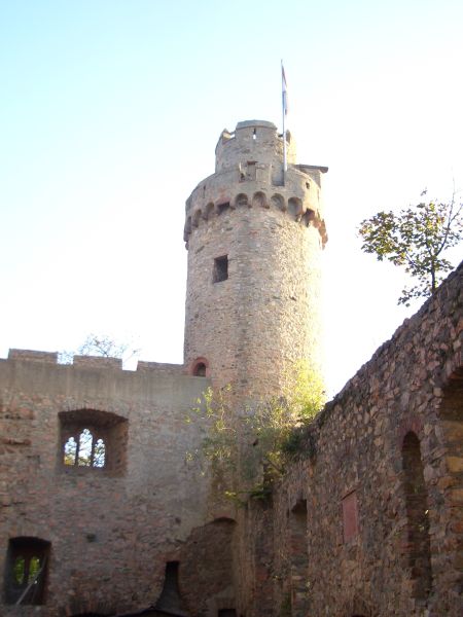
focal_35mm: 41
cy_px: 308
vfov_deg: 45.8
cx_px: 232
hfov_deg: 35.1
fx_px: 731
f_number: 2.8
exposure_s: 1/100
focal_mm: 6.8
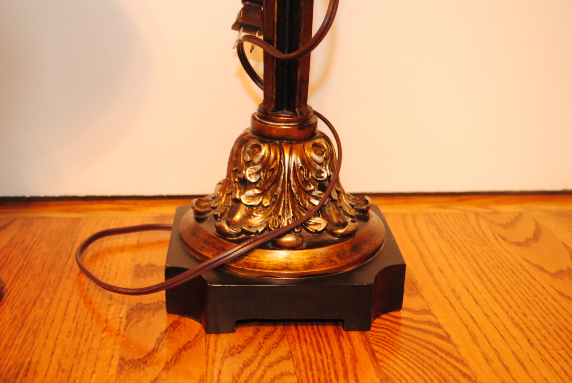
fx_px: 716
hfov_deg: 43.6
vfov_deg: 29.9
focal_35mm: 45
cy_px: 192
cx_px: 286
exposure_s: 1/8
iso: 800
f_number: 4.5
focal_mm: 30
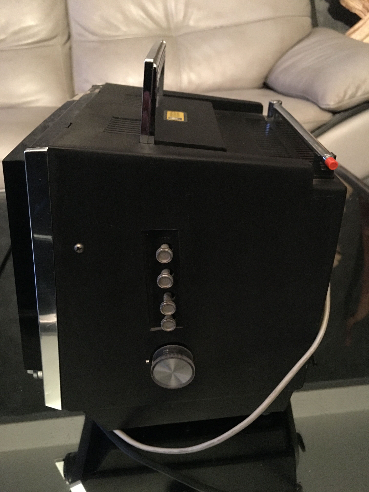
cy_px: 246
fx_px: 412
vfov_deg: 61.7
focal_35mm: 29
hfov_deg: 48.2
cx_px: 184
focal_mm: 4.15
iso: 250
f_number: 2.2
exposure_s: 1/4
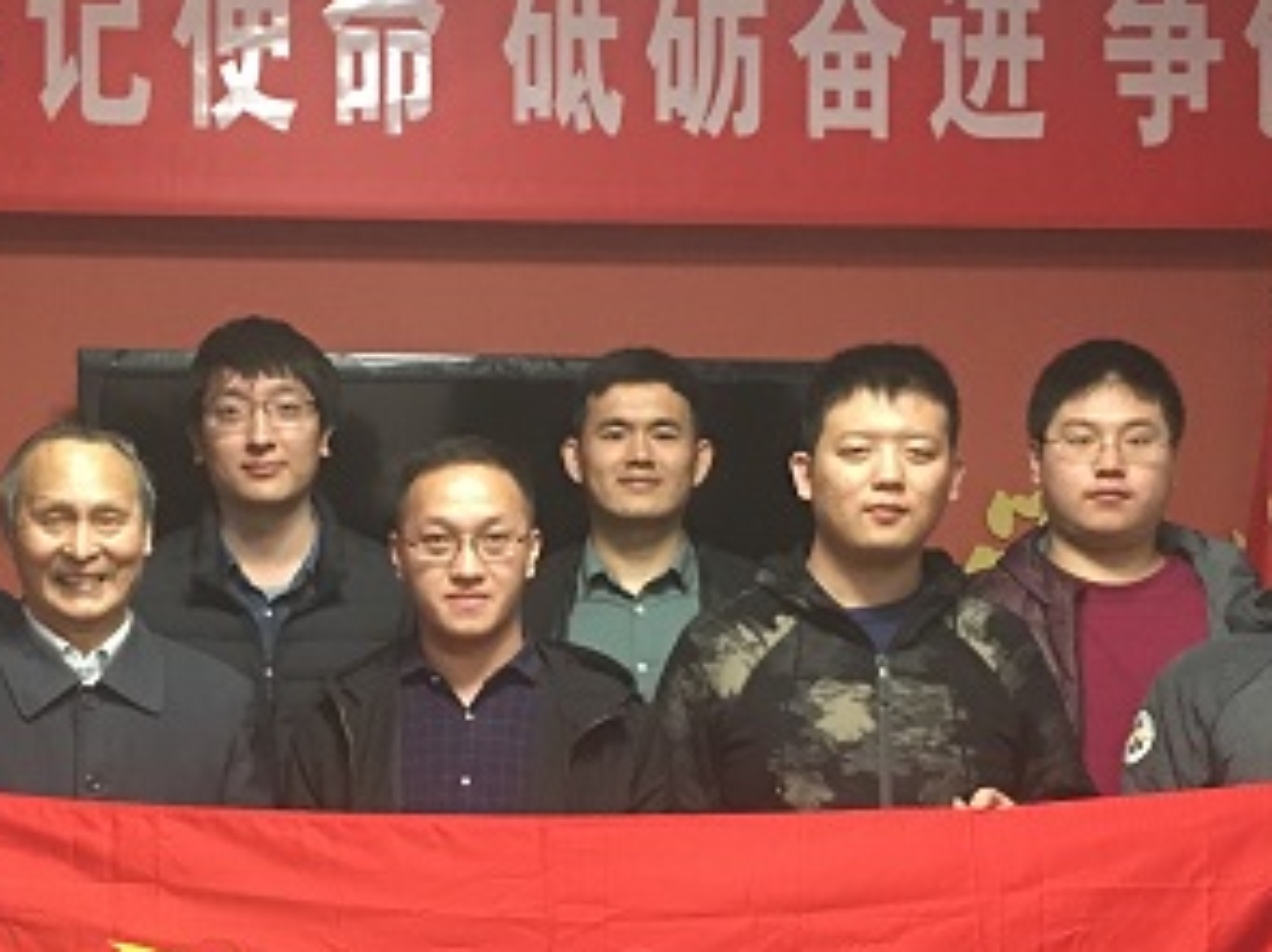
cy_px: 659
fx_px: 2314
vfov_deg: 23.1
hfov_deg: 30.5
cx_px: 423
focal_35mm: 63
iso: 160
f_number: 2.2
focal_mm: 4.15
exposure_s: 1/8
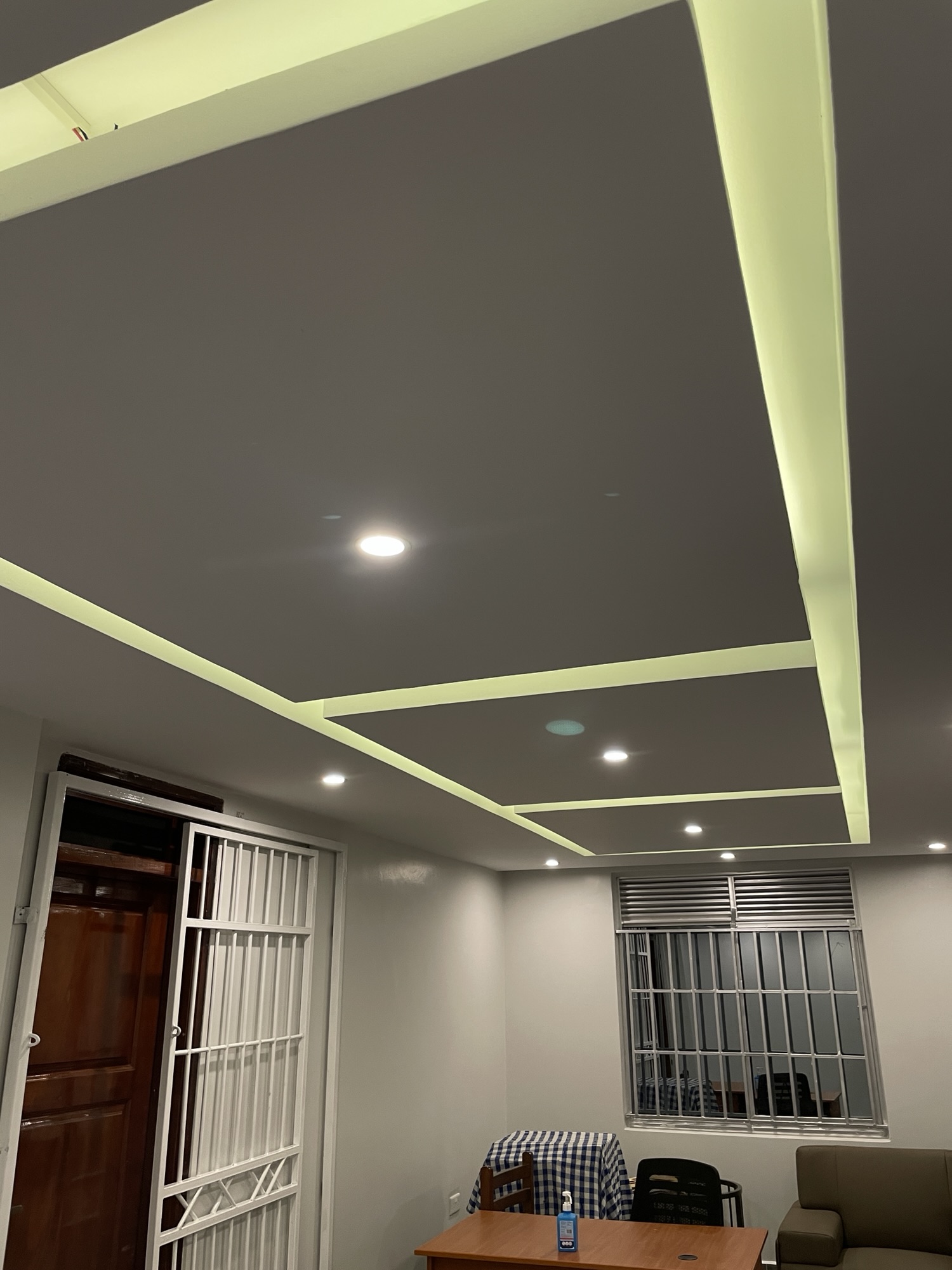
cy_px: 635
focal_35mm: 26
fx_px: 953
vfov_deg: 67.3
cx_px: 476
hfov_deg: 53.1
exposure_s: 1/50
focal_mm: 4.2
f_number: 1.6
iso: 100
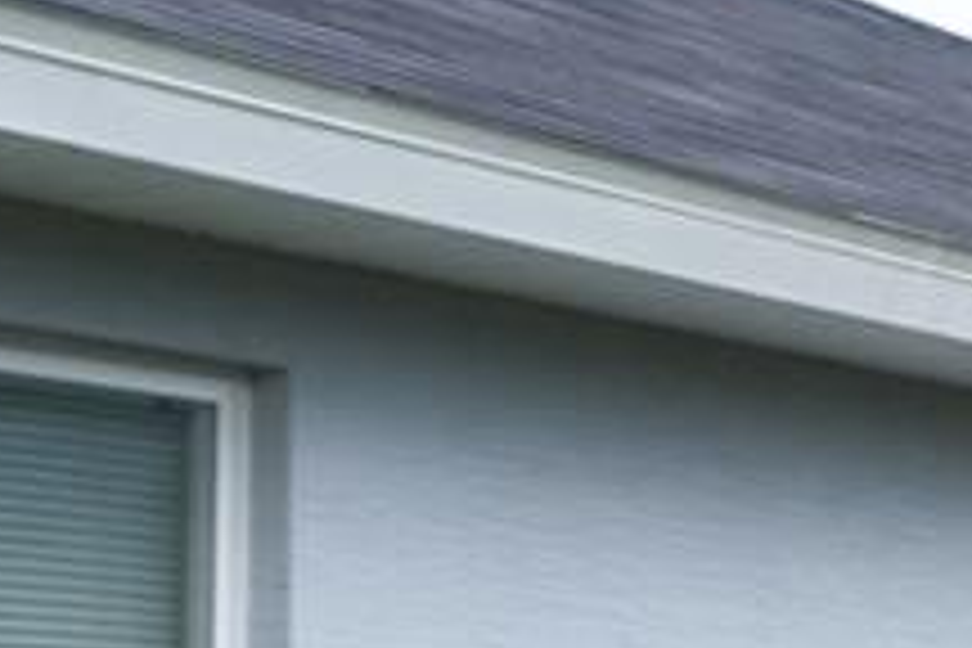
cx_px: 2664
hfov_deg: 12.2
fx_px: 2997
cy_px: 900
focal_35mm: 111
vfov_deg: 11.9
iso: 100
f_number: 5
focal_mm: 10
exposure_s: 1/100
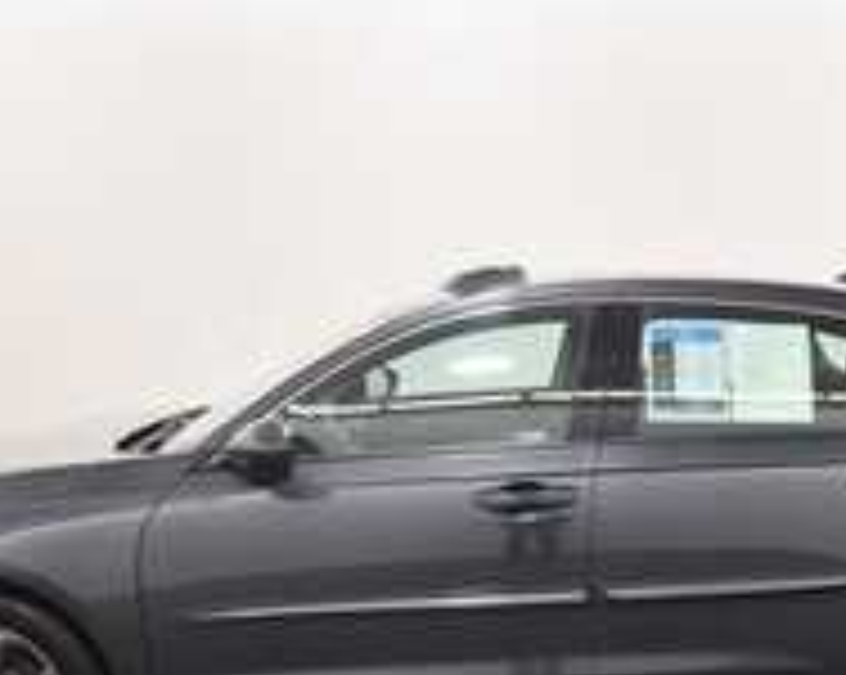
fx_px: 1101
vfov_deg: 33.0
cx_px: 536
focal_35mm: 44
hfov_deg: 41.7
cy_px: 556
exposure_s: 1/125
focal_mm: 15
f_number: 5
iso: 900
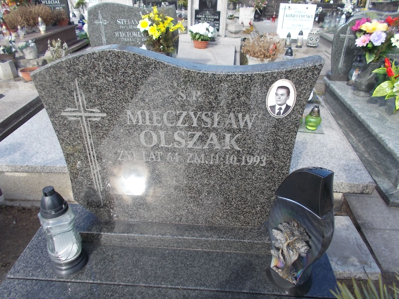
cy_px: 150
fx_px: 300
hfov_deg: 67.3
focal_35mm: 26
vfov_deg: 53.1
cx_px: 200
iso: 80
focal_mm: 4.6
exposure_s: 1/500
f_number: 3.2
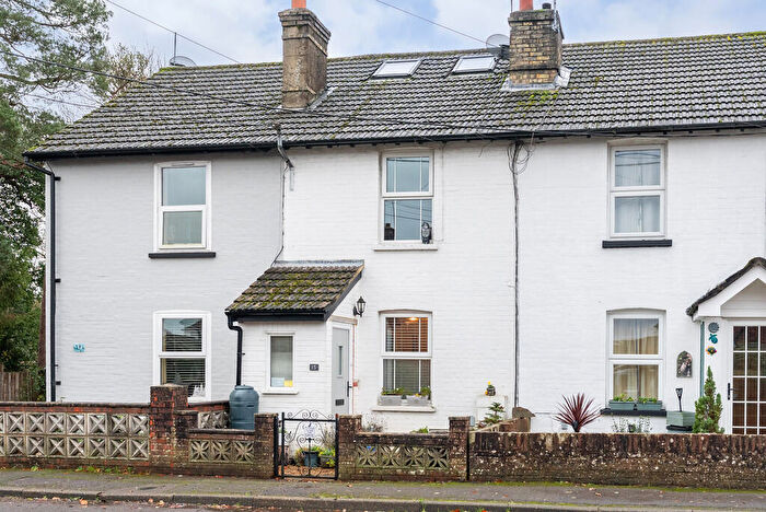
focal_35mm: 31
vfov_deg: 42.4
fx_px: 660
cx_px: 383
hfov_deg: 60.2
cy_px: 256
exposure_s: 1/80
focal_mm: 31
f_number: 7.1
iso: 2000
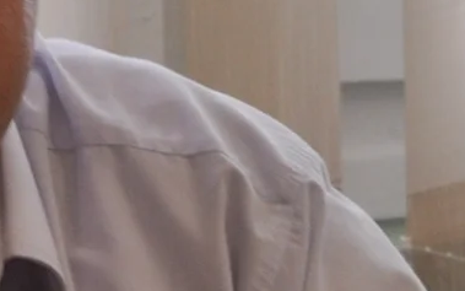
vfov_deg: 4.8
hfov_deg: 7.6
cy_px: 32
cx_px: -99
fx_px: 3469
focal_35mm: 274
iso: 500
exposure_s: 1/60
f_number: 5.6
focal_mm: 55
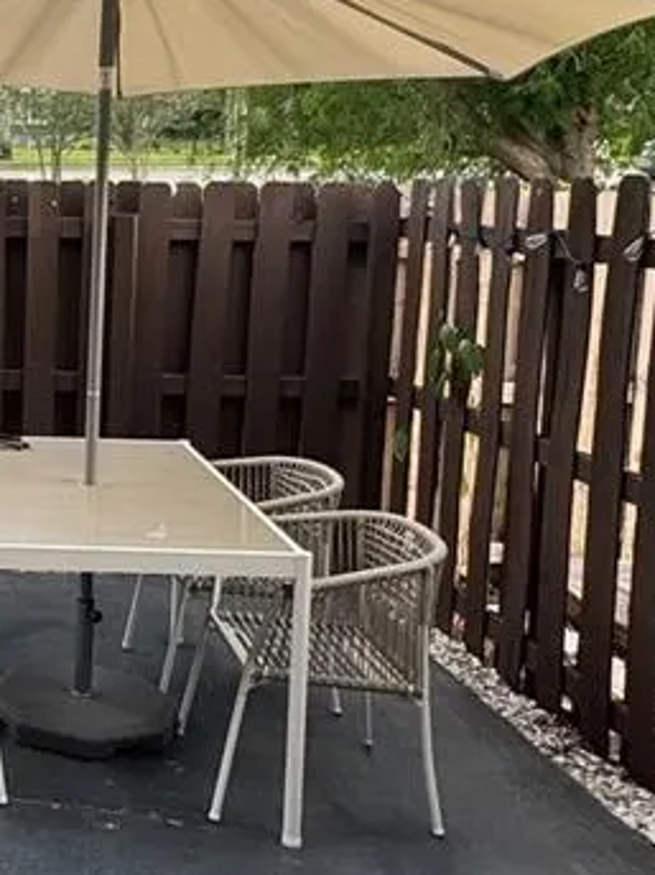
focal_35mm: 49
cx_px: -158
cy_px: 298
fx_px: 1237
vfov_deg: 38.5
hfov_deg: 26.0
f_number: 2.2
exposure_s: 1/178
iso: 40
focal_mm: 2.22
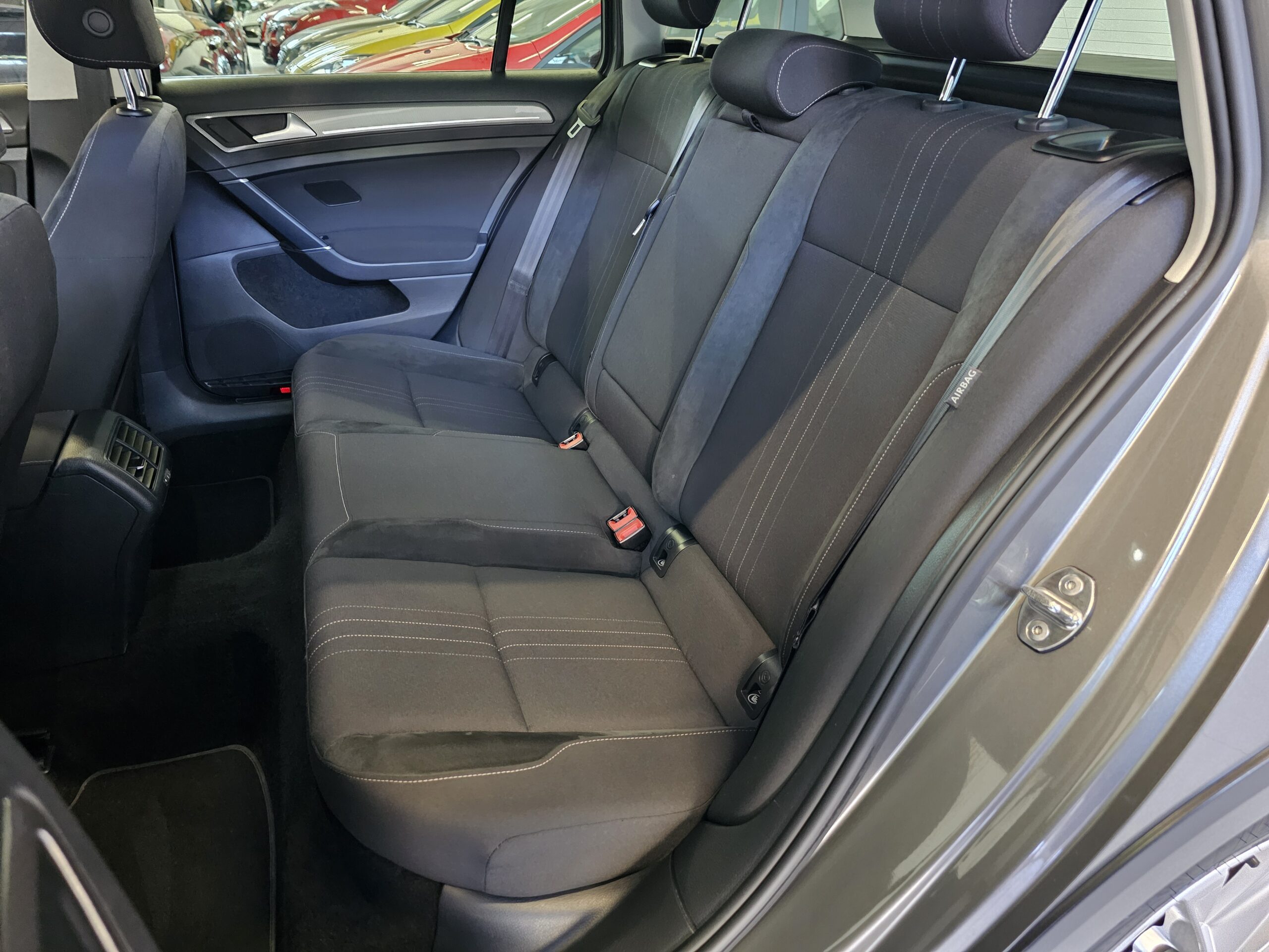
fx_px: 843
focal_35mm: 23
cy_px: 476
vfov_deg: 58.9
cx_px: 634
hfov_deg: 73.9
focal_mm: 6.3
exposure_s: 1/24
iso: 1600
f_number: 1.7
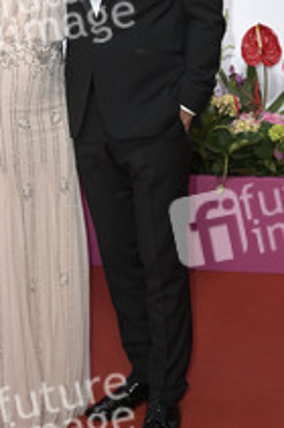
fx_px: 1080
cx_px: 89
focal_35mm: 91
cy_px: 118
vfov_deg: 22.2
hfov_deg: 14.9
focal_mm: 48
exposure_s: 1/250
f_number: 5
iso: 640
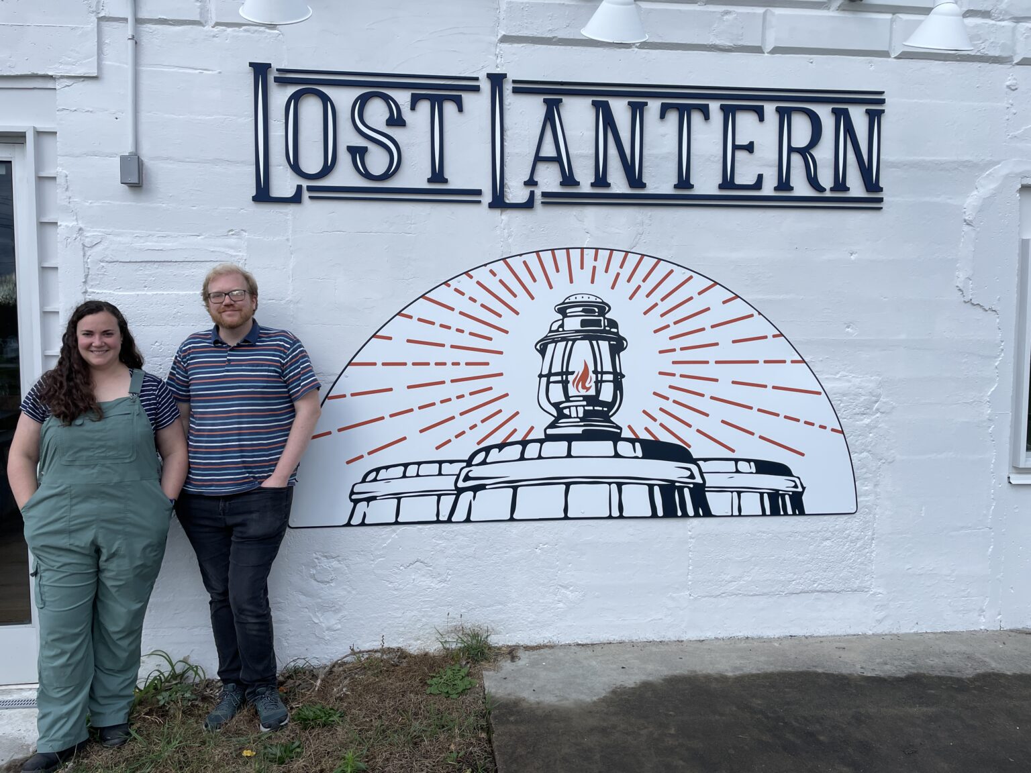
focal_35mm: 26
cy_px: 386
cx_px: 516
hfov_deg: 67.3
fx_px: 774
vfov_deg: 53.1
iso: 32
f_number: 1.6
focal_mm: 4.2
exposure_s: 1/1159
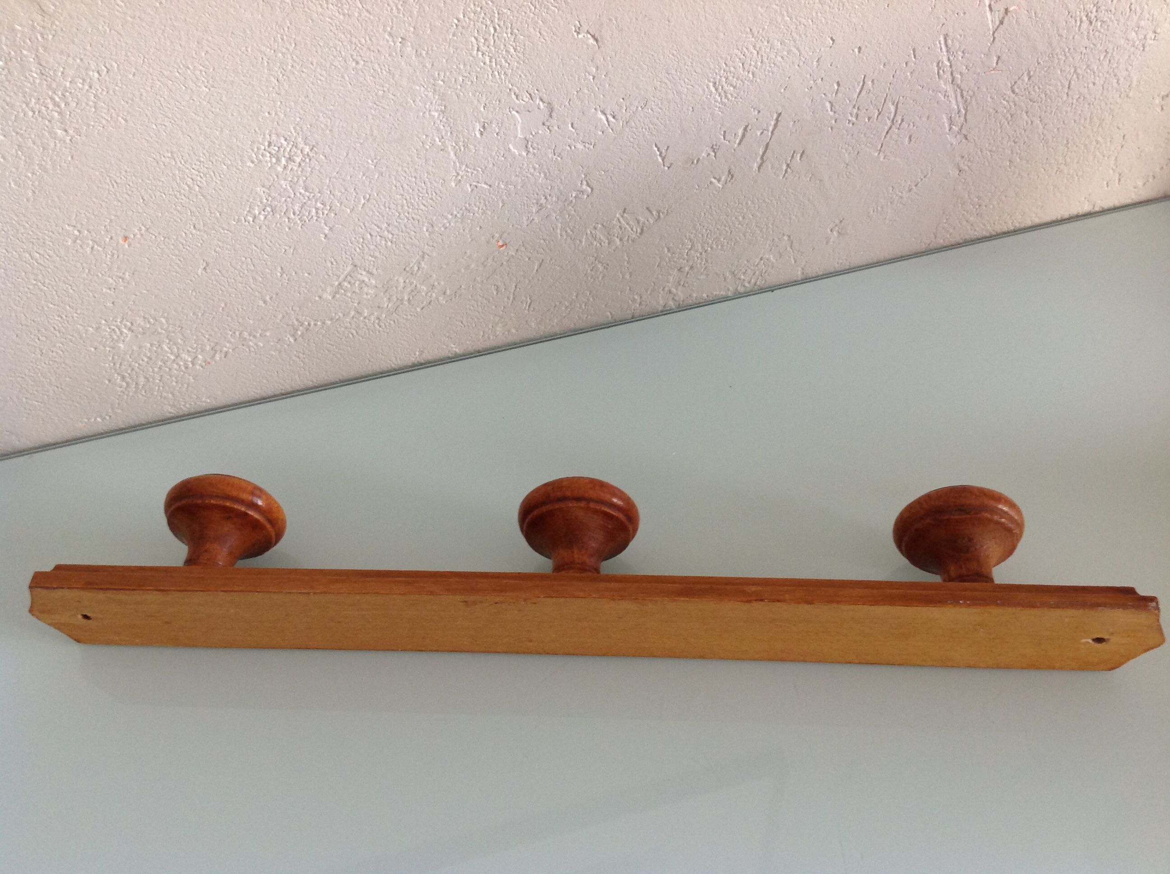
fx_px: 1181
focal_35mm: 35
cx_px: 585
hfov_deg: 52.7
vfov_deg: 40.6
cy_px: 437
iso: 100
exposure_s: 1/15
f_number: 2.4
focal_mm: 4.28
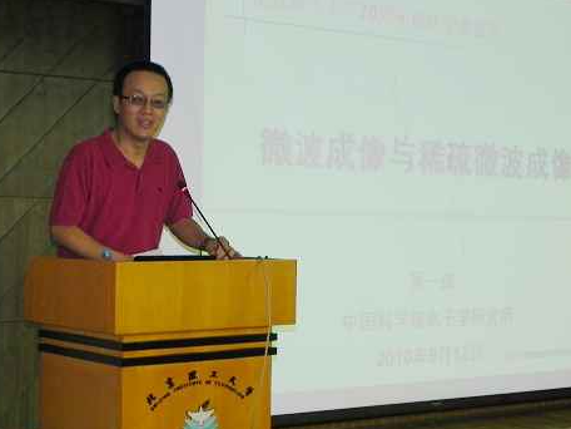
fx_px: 1204
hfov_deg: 26.6
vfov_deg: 20.2
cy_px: 216
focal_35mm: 73
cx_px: 244
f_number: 3.5
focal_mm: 9.2
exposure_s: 1/30
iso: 200
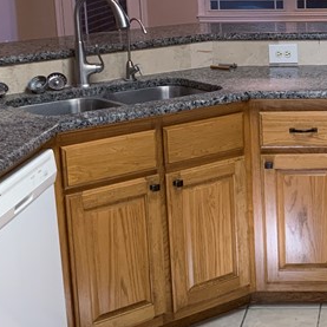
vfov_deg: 20.4
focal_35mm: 85
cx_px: 342
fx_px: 908
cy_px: 128
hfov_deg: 19.7
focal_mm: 4.25
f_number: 1.8
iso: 200
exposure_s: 1/60
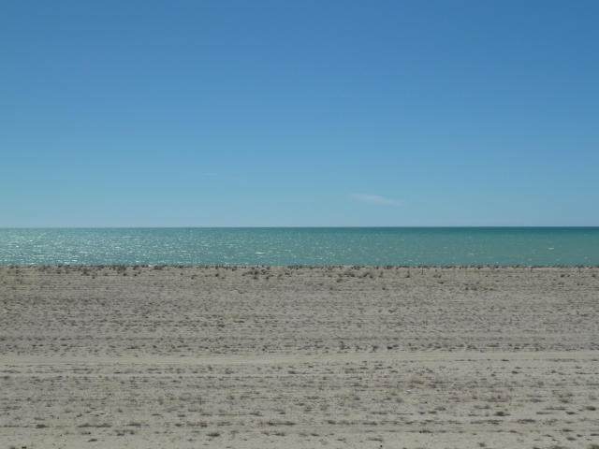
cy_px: 224
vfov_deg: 28.0
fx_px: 900
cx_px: 300
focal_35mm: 52
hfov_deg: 36.8
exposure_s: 1/1000
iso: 80
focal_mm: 8.5
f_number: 5.6
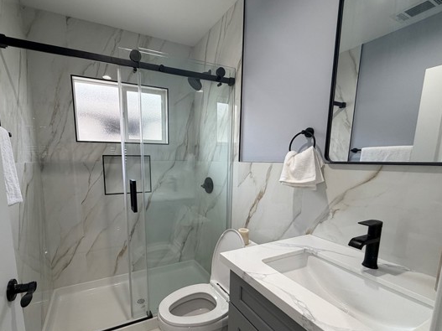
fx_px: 217
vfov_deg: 74.2
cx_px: 195
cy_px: 193
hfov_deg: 90.6
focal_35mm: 17
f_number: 2.2
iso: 160
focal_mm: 2.22
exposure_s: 1/120
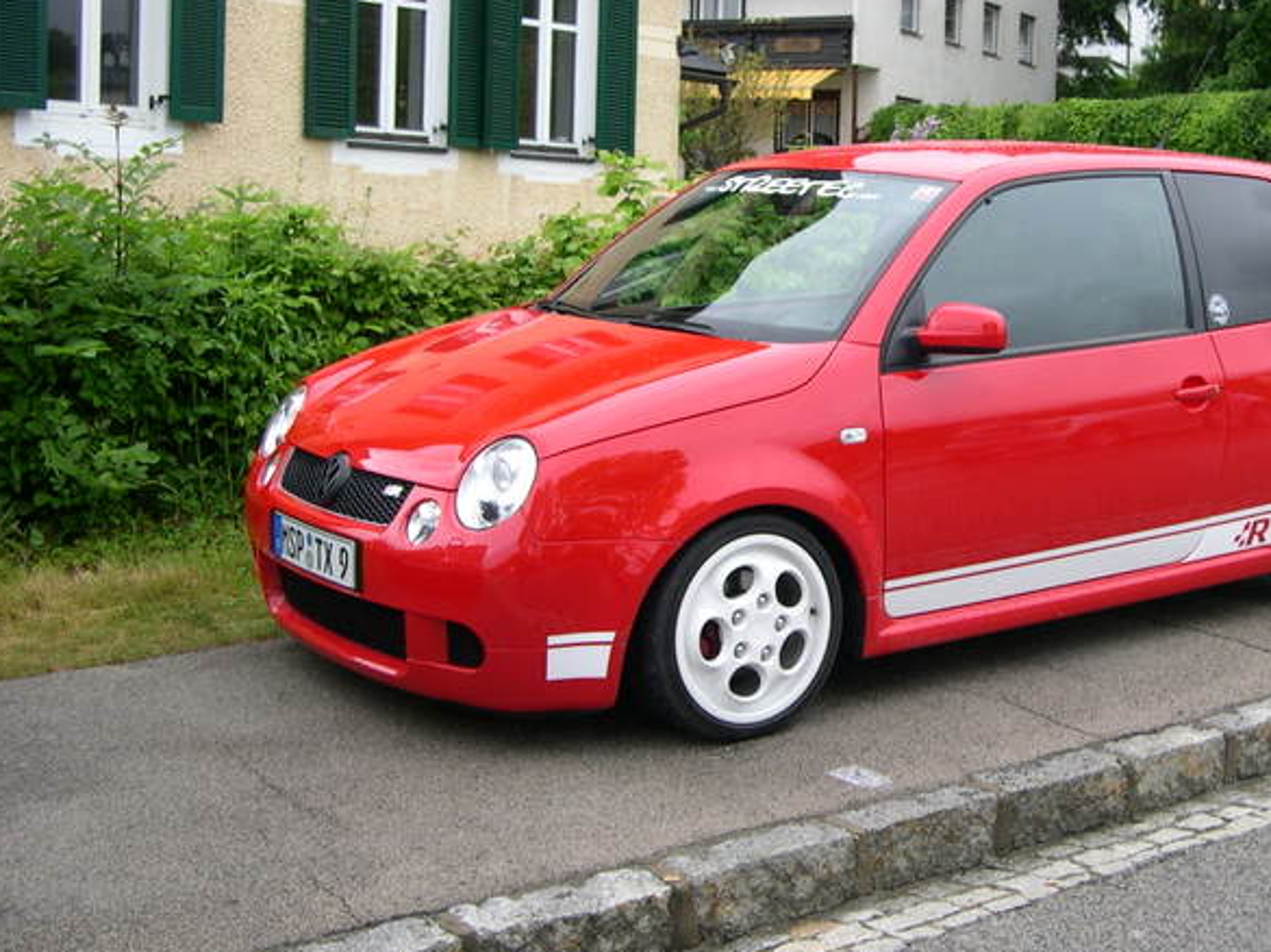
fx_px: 1908
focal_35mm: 52
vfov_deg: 28.0
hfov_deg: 36.4
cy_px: 419
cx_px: 858
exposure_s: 1/258
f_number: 2.8
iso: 100
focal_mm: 8
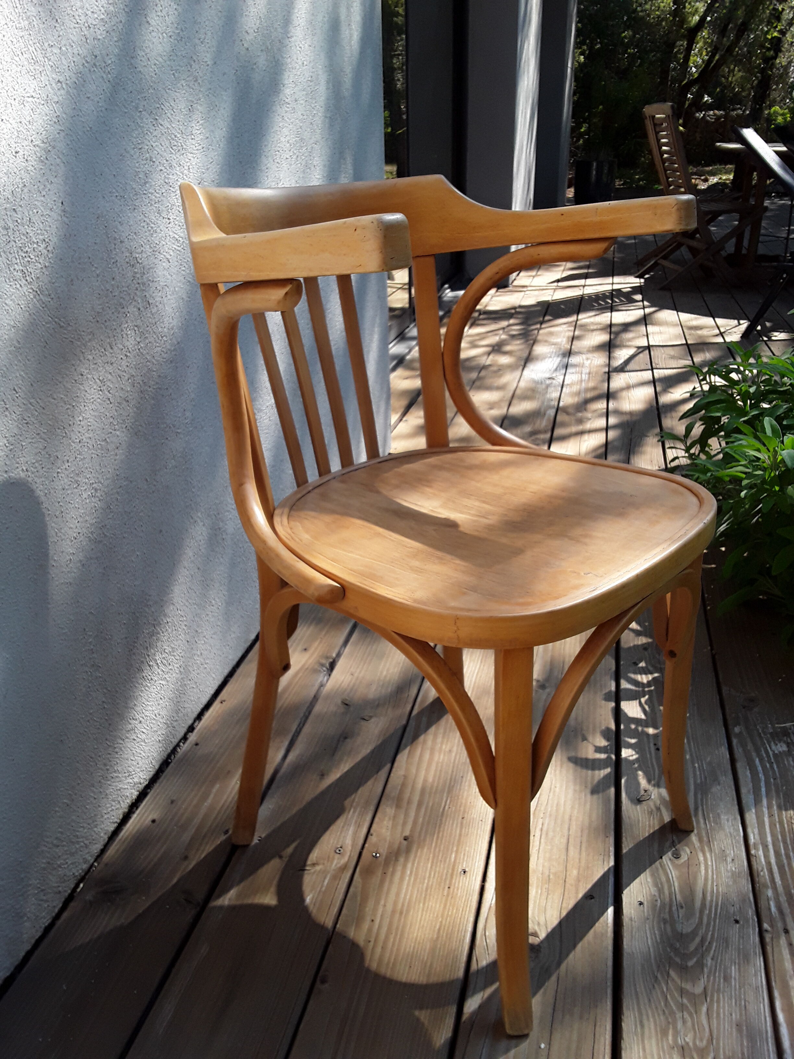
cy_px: 530
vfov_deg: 65.3
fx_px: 826
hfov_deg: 51.4
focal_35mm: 27
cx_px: 397
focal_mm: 2.91
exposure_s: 1/629
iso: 40
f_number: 1.9
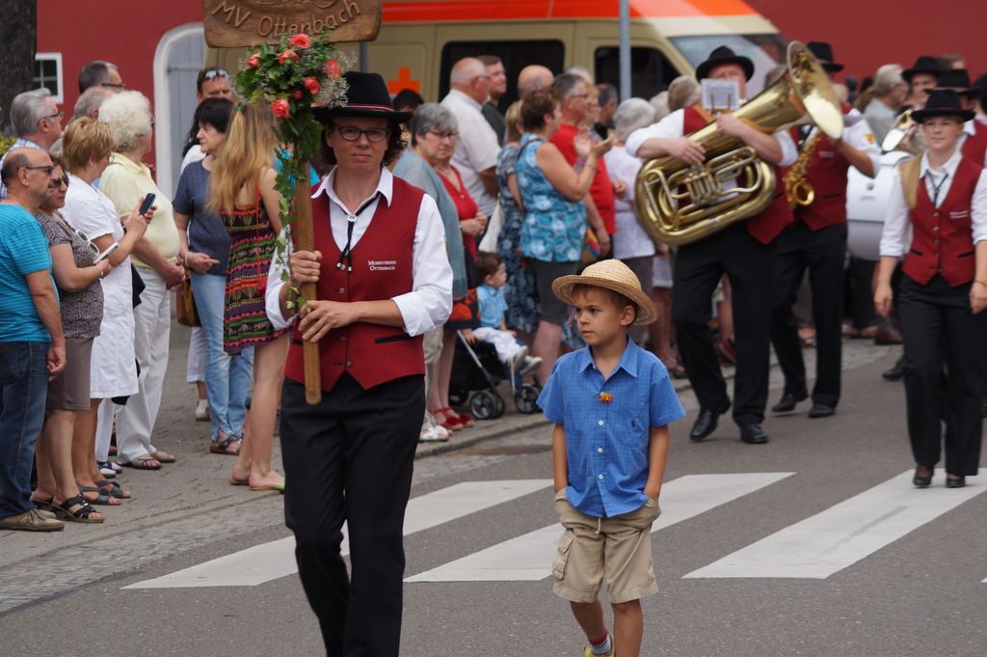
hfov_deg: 13.7
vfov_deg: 9.1
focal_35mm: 150
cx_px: 494
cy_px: 328
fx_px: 4109
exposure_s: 1/250
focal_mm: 100
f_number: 5
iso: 100
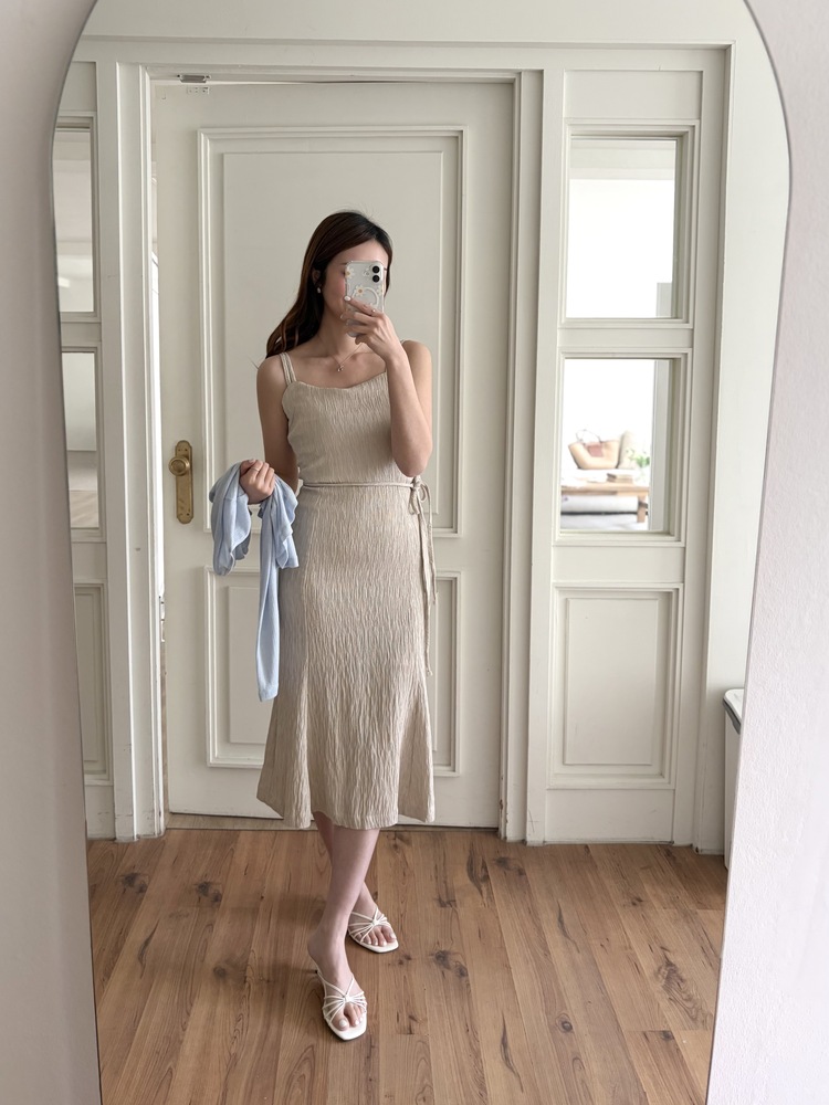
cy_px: 552
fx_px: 830
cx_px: 414
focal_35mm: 26
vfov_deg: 67.3
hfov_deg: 53.1
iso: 125
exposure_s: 1/118
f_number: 1.6
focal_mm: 5.96
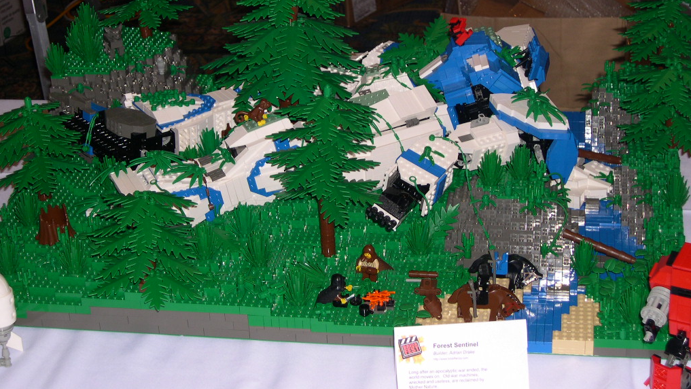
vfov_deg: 17.7
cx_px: 345
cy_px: 134
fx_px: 1246
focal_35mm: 68
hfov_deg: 31.0
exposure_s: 1/60
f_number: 3.5
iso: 100
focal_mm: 13.2
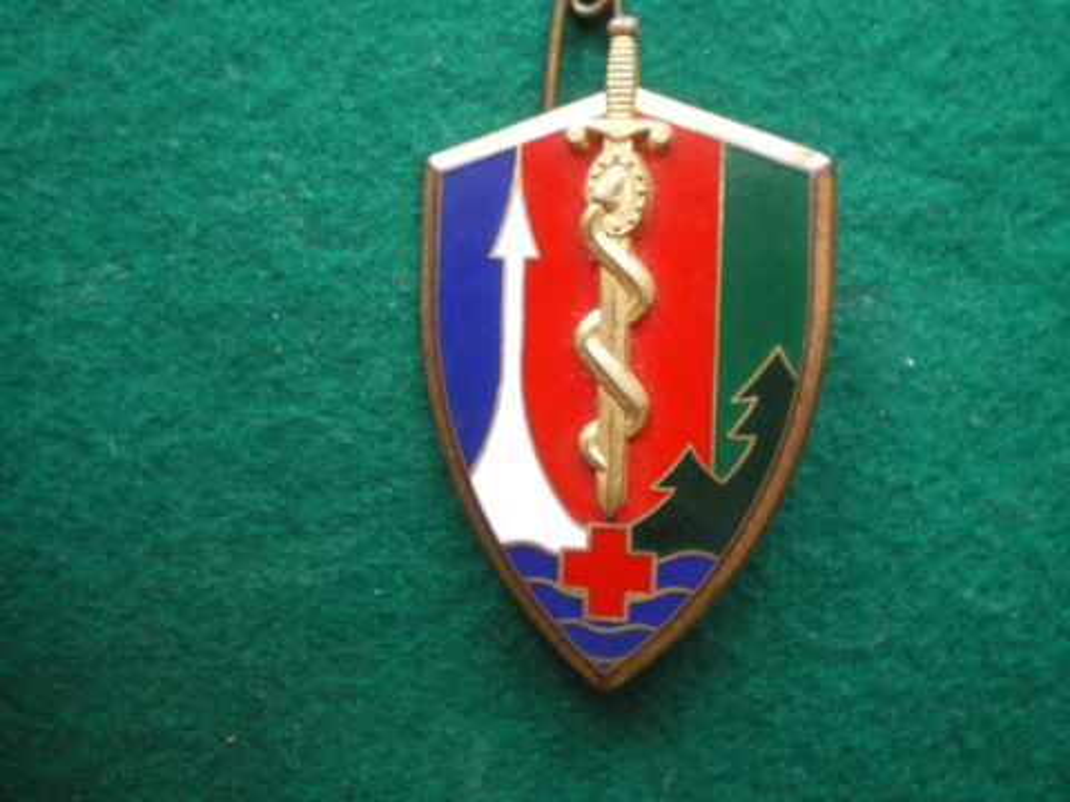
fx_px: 1175
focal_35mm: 38
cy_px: 401
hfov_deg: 49.0
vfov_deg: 37.7
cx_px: 535
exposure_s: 1/13
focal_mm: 6.3
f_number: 3.1
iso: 400
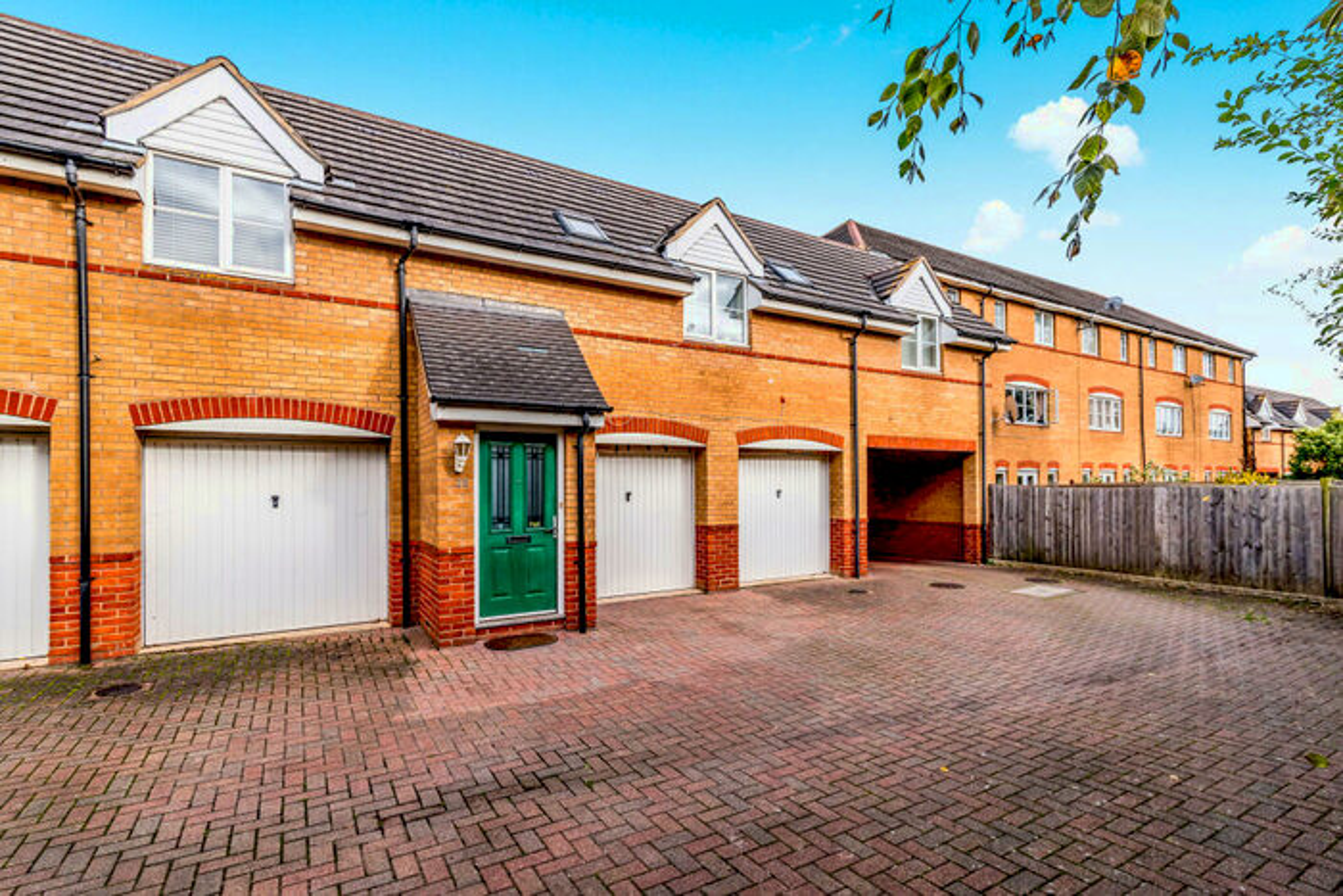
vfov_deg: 77.4
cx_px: 672
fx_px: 560
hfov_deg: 100.4
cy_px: 448
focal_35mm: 15
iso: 100
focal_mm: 15
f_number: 9
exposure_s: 1/400
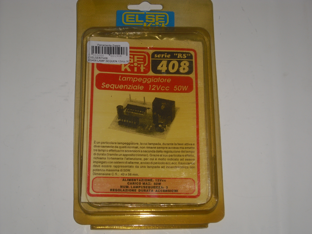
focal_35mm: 55
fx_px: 496
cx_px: 156
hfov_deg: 34.9
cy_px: 117
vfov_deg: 26.6
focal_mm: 9
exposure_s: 1/60
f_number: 3.4
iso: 64
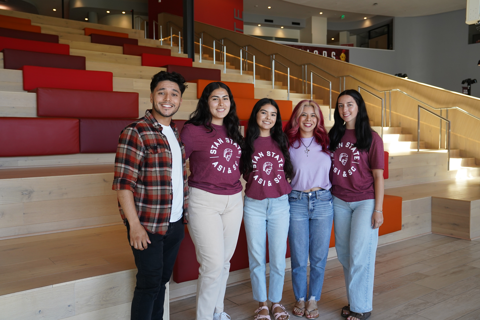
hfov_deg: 58.7
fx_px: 427
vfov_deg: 41.1
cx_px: 240
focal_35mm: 32
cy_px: 160
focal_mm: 32
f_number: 4
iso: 1000
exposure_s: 1/500
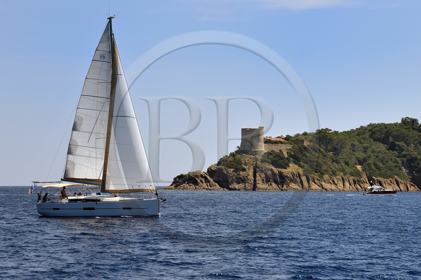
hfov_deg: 15.8
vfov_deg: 10.5
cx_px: 210
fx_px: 1519
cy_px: 140
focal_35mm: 130
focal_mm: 130
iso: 200
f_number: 9
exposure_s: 1/800
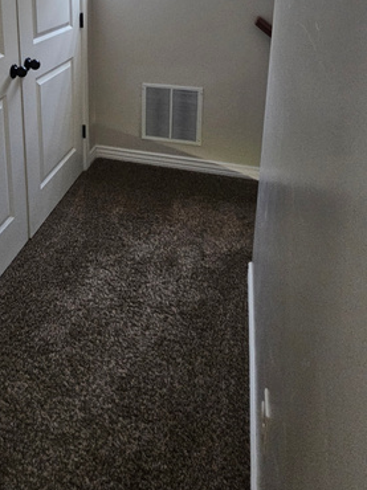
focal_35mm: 27
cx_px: 91
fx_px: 382
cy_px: 62
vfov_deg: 57.5
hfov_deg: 49.3
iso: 640
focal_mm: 2.2
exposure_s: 1/24
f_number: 2.2
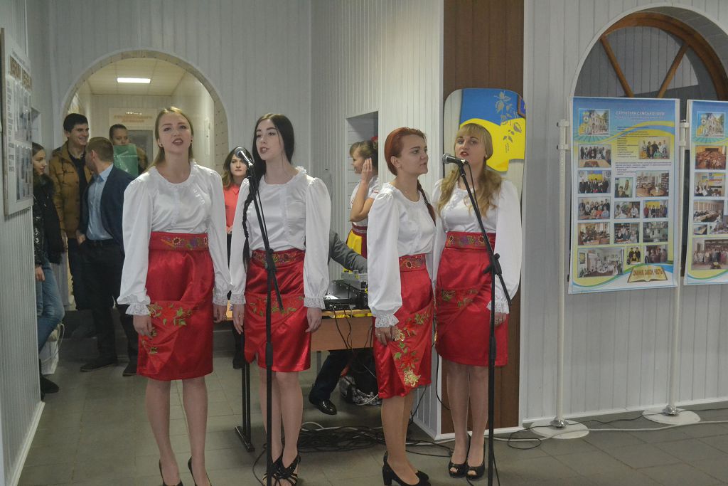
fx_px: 789
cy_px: 243
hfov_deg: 49.5
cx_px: 364
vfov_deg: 34.2
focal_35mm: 39
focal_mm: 26
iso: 3200
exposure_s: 1/60
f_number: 4.2
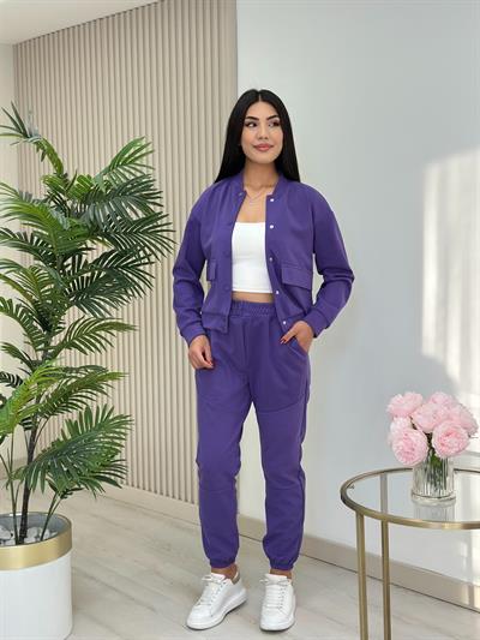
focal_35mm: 48
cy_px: 320
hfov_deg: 30.3
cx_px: 240
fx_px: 887
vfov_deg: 39.6
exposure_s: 1/299
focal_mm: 6.86
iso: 80
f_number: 1.78
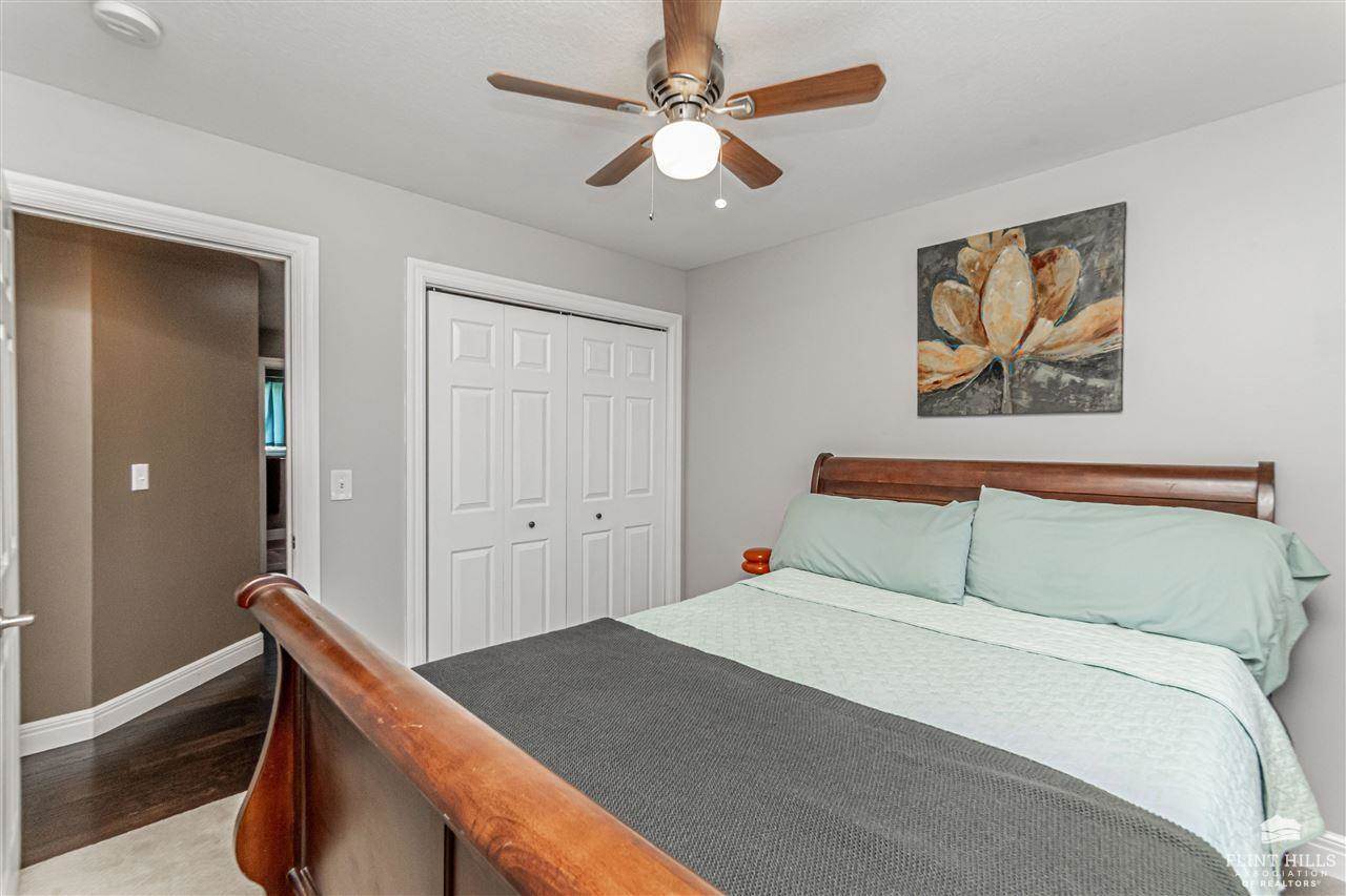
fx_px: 561
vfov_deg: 77.3
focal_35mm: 15
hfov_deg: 100.4
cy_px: 448
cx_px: 673
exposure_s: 1/60
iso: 2500
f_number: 14
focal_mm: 10
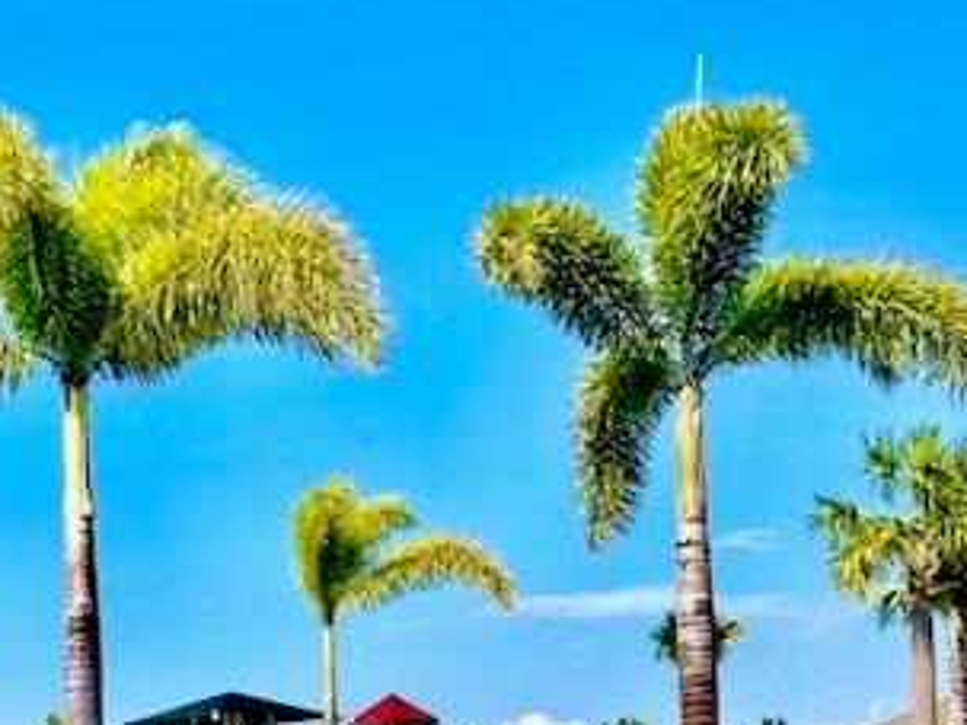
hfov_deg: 34.6
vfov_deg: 25.1
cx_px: 329
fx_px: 1536
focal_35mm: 55
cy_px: 744
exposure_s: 1/4202
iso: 32
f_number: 1.6
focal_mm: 5.1
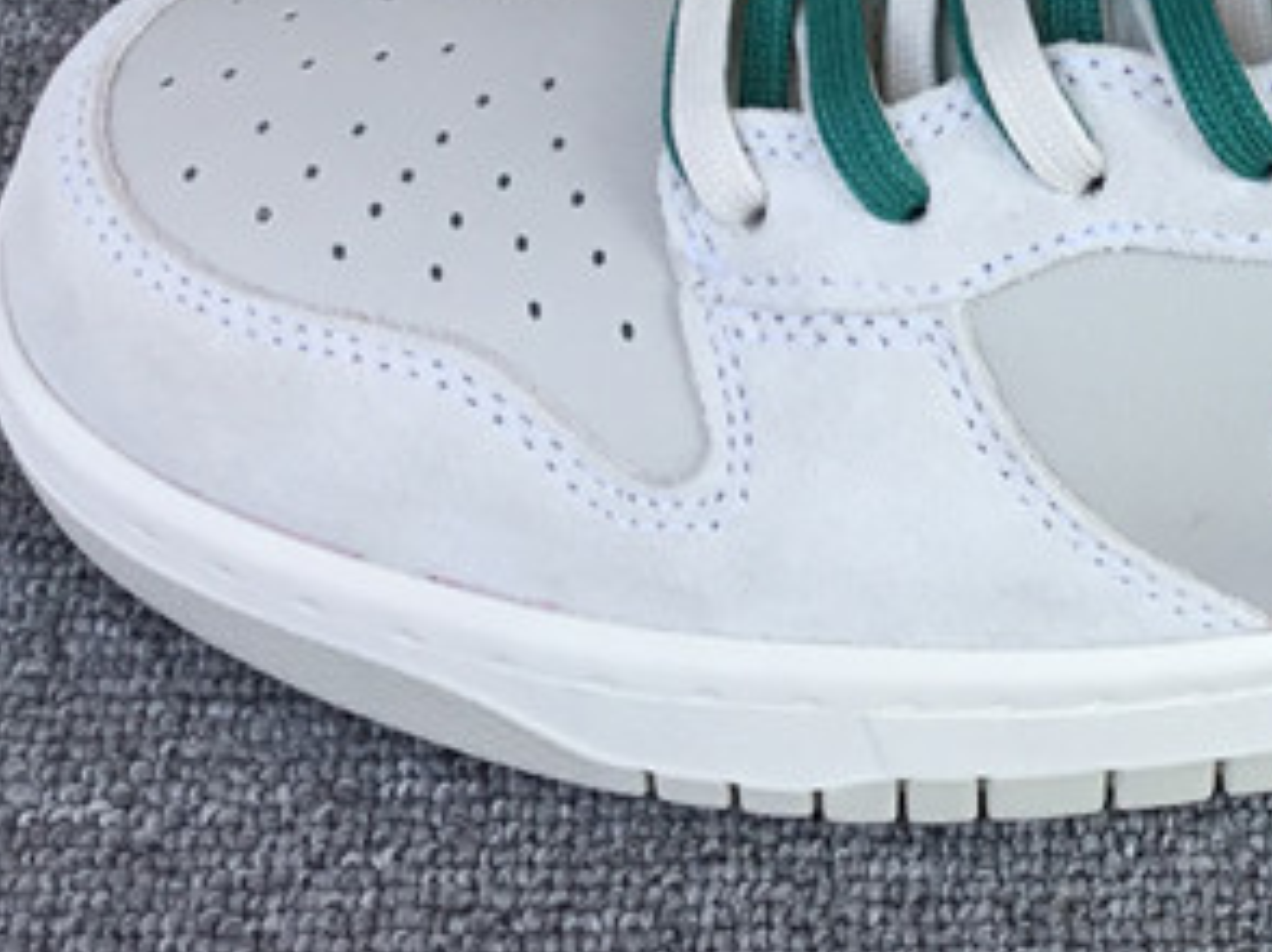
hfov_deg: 19.8
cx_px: 1380
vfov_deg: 15.1
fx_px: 3488
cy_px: -128
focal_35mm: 95
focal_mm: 3.3
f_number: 2.4
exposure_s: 1/379
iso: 25
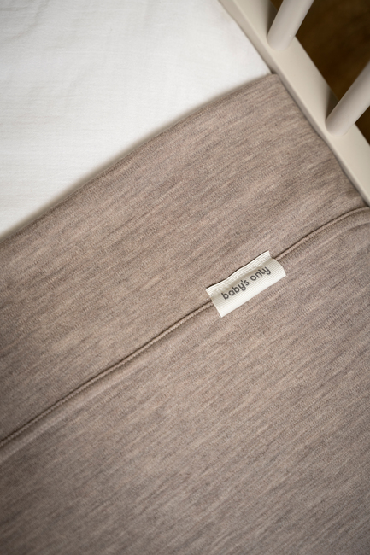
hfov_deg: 22.6
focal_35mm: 60
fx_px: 925
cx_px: 185
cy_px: 278
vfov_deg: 33.4
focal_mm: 60
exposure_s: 1/200
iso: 320
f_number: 2.8
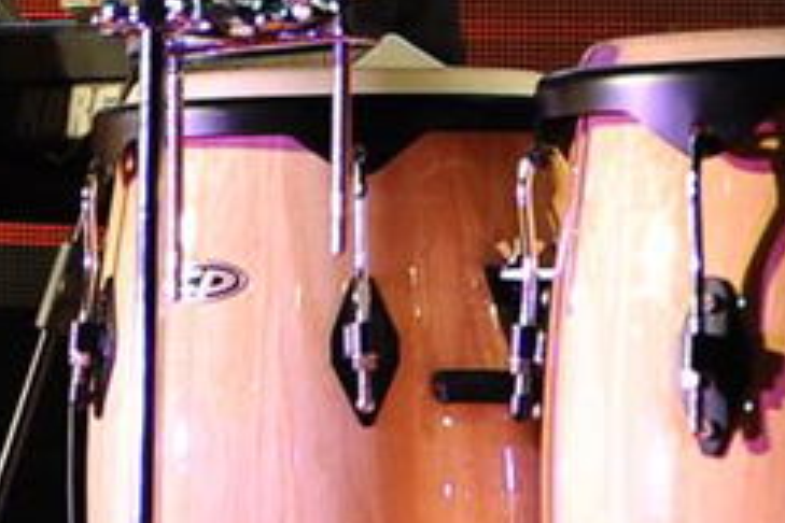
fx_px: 3009
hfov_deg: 14.4
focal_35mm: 138
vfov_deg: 9.3
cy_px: -517
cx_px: -158
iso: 640
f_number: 2.8
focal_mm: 24
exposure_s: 1/200
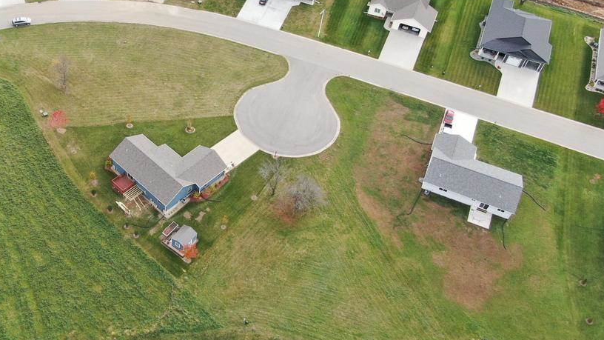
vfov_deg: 29.0
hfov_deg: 47.2
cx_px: 137
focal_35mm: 41
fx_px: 657
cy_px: 144
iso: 100
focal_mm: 4.39
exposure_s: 1/240
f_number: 2.8
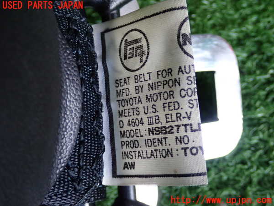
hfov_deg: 35.5
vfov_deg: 27.0
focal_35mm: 54
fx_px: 427
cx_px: 137
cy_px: 103
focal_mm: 9.65
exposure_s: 1/50
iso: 320
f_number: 3.3
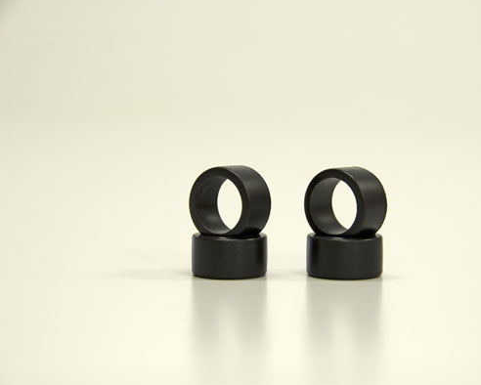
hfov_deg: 16.0
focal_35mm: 120
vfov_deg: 12.9
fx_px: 1709
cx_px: 285
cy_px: 193
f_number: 8
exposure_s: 1/10
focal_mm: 70
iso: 200
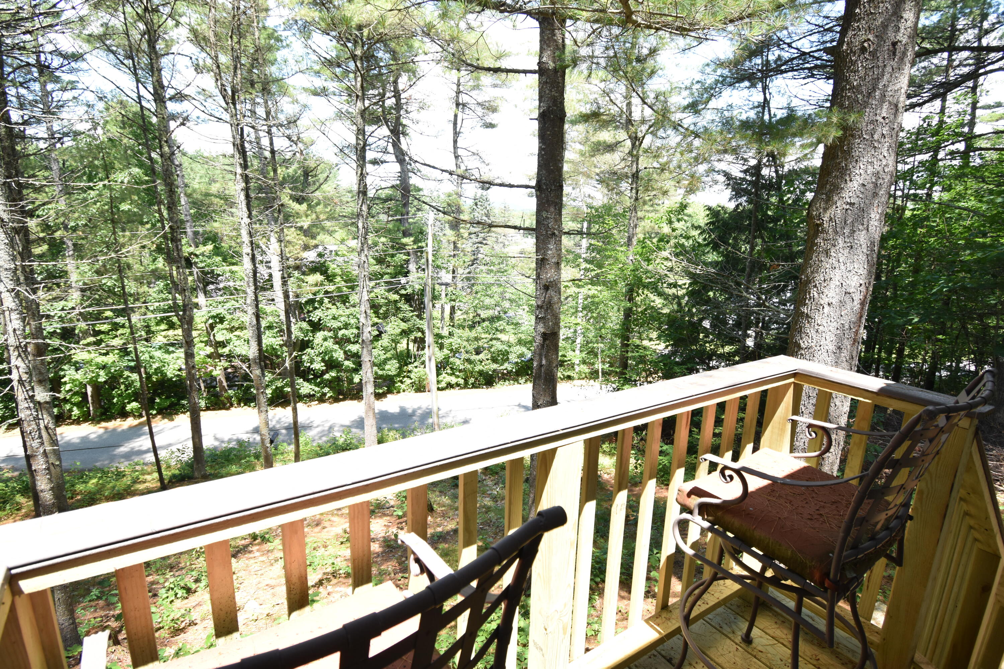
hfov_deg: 90.0
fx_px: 502
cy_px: 334
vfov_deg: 67.4
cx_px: 502
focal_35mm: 18
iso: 400
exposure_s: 1/250
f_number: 5.6
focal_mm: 12
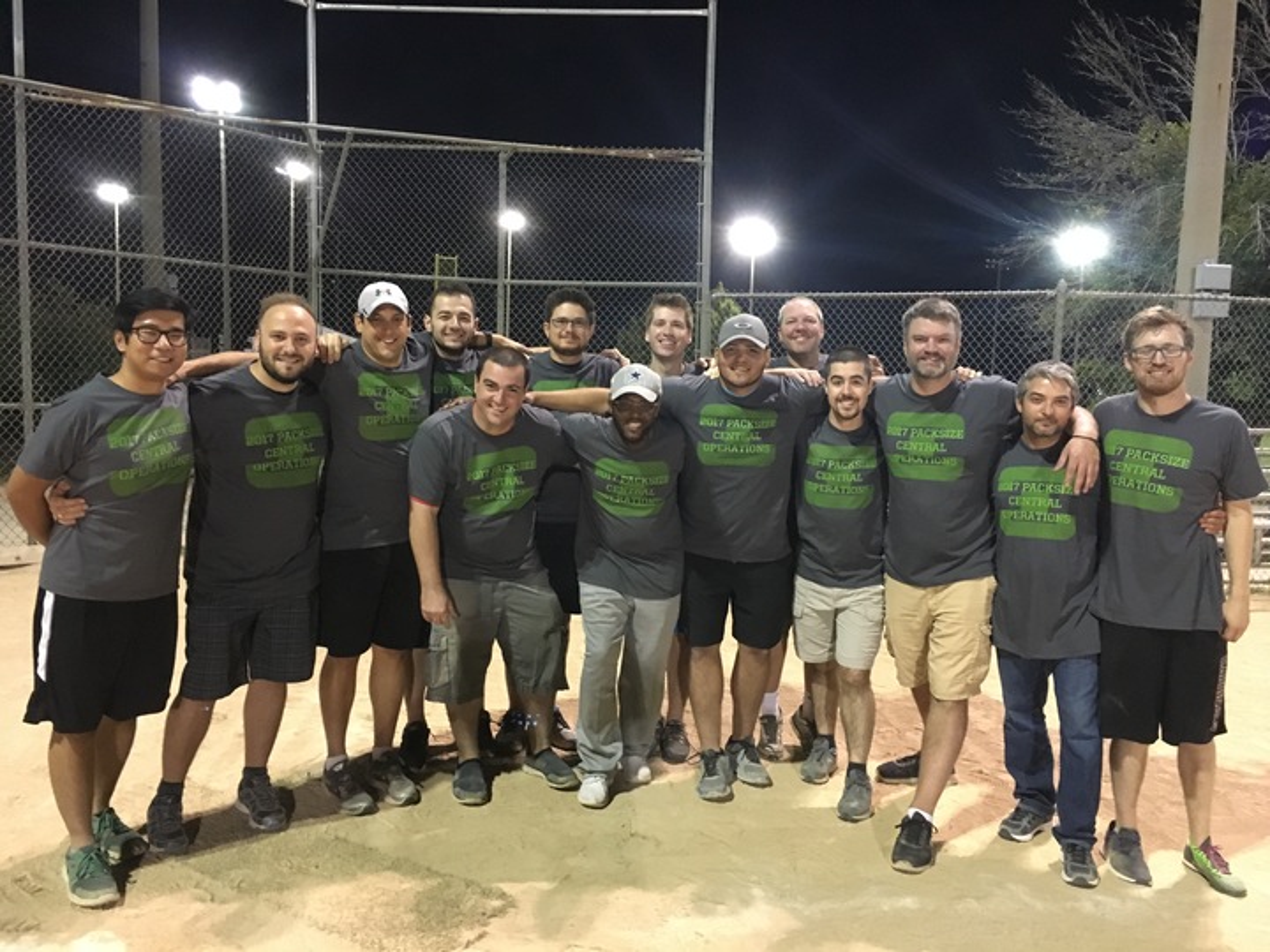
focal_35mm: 29
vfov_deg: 48.2
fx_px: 1064
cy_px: 476
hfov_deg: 61.7
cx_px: 635
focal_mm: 4.15
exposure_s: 1/15
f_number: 2.2
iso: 250
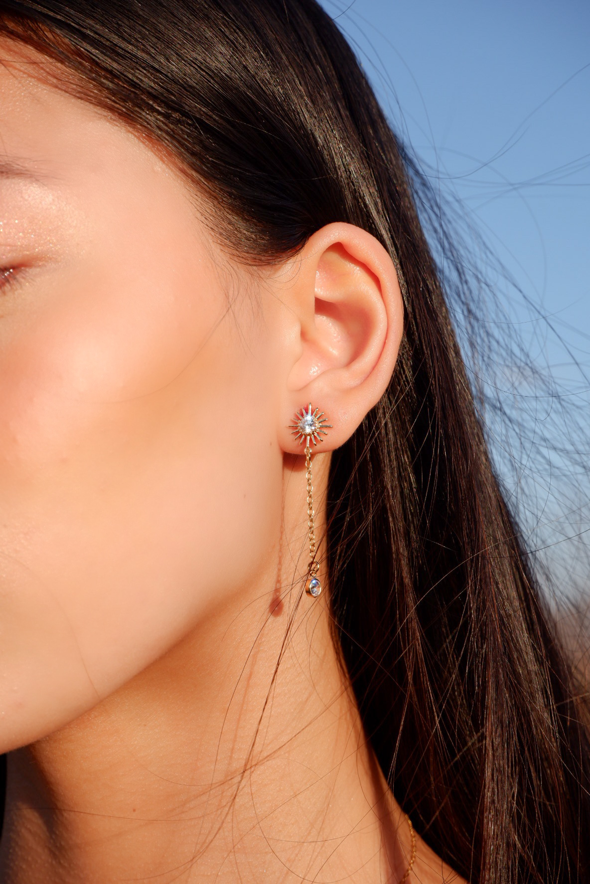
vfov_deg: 29.7
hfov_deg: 20.0
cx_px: 295
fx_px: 1672
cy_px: 442
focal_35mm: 68
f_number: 7.1
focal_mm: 45
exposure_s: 1/450
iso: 200
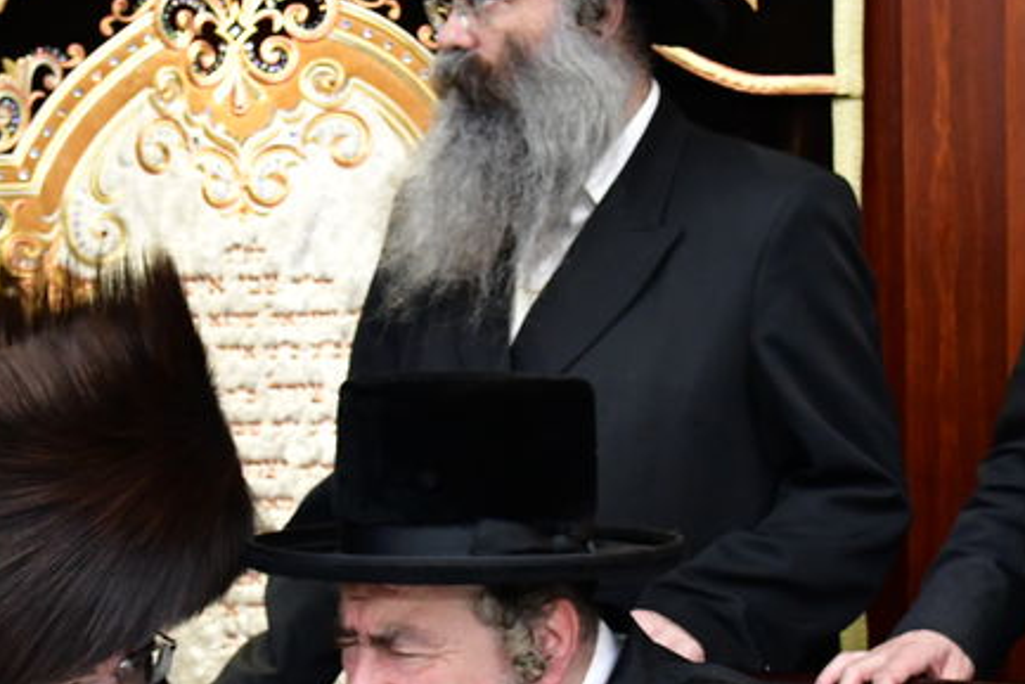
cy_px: 484
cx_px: 495
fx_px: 2763
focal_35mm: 97
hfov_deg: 21.0
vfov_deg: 14.1
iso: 3200
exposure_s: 1/100
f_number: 5.6
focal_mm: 30
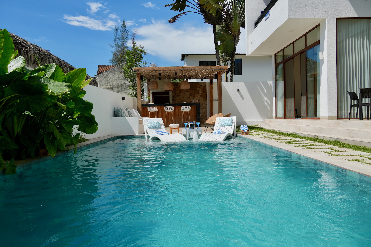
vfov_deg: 47.9
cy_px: 124
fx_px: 278
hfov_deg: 67.4
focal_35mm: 27
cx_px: 186
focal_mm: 18
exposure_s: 1/500
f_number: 8
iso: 100
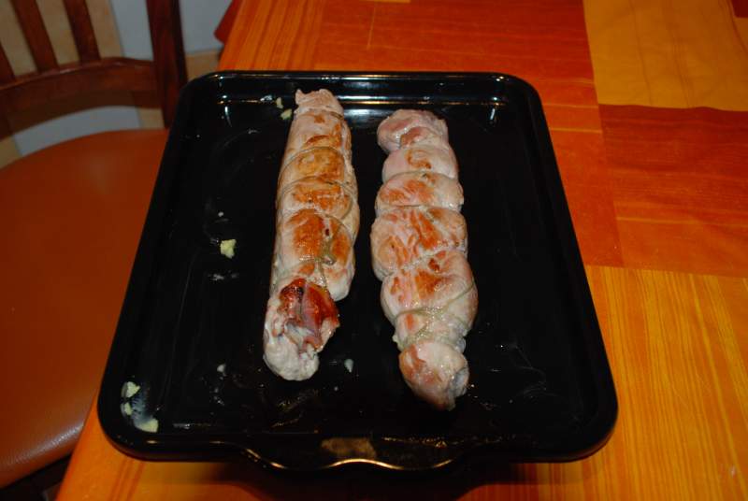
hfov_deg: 49.5
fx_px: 812
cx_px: 374
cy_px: 250
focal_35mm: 39
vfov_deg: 34.3
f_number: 4
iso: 400
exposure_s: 1/60
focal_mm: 26
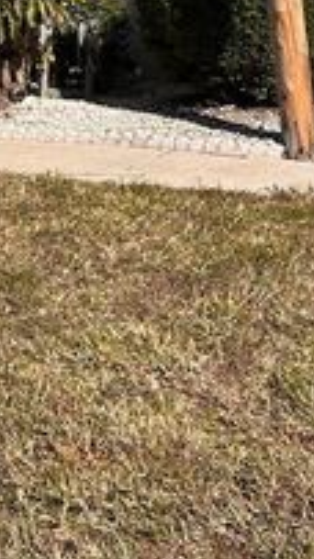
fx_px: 1378
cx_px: -41
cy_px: -348
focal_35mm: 93
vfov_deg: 19.2
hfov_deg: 12.7
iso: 50
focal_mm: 5.7
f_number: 1.5
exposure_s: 1/5587
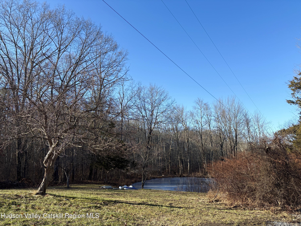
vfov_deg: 53.1
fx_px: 226
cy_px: 113
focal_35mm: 26
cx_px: 150
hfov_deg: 67.3
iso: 50
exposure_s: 1/1451
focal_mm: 5.96
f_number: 1.6
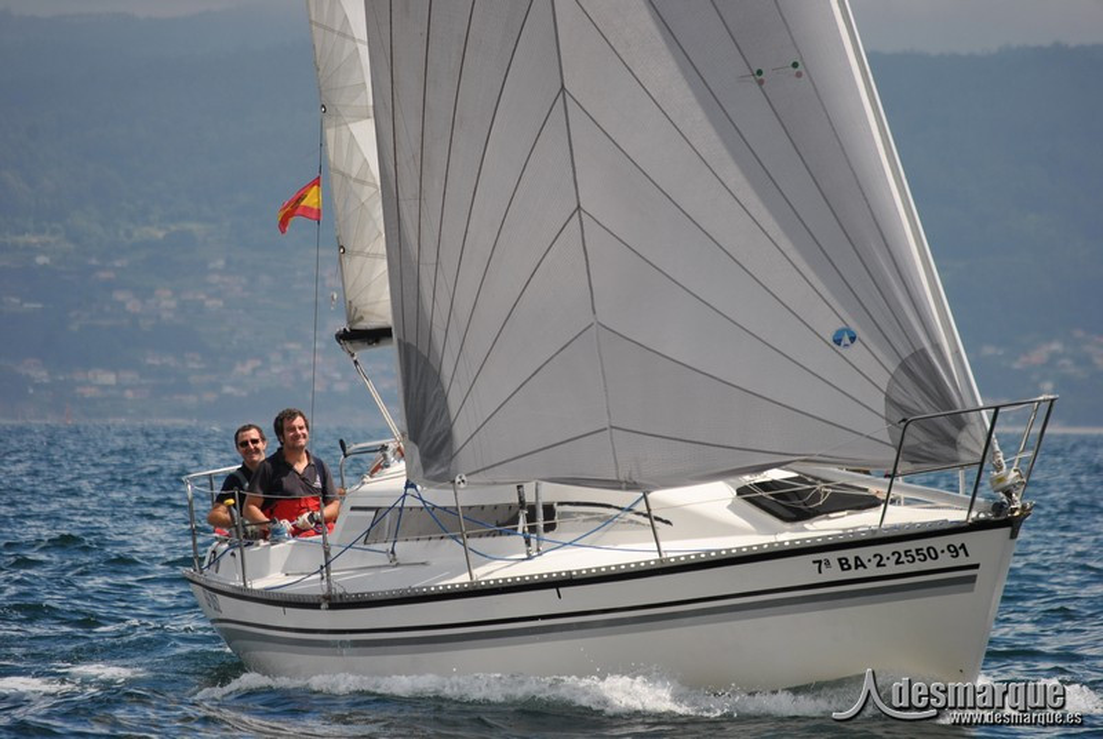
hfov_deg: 7.6
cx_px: 552
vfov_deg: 5.1
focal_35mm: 270
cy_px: 370
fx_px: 8285
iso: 100
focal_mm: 180
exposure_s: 1/640
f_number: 5.6
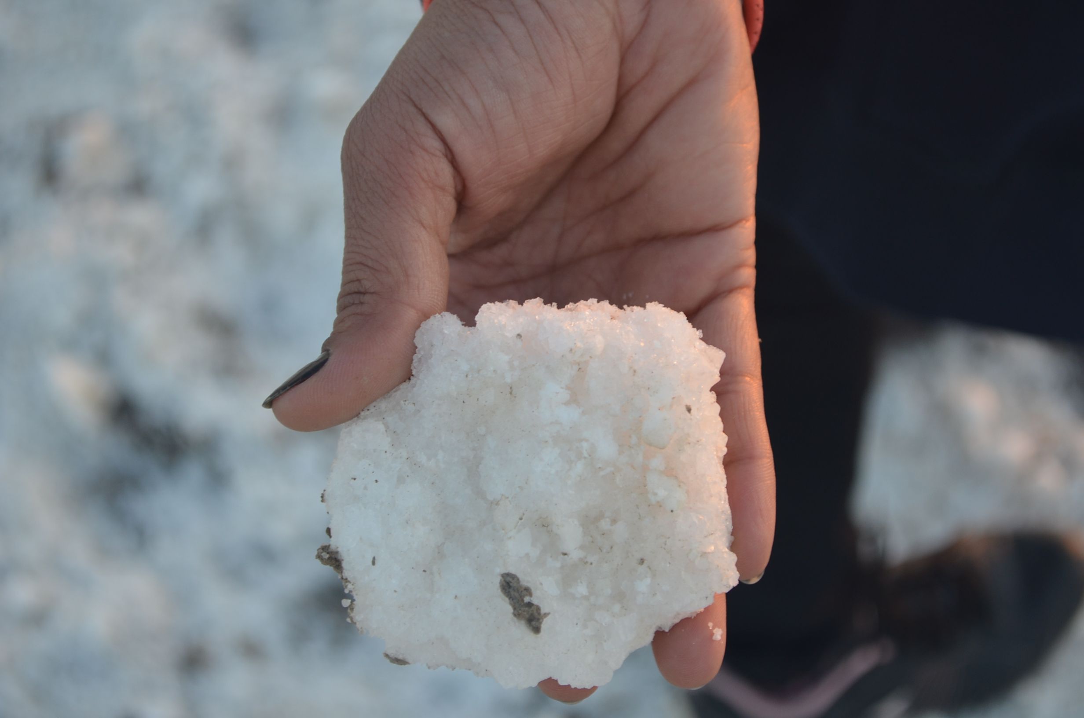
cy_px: 359
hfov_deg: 26.0
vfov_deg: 17.4
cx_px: 542
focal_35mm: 78
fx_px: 2344
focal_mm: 52
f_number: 5.6
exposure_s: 1/125
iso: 360
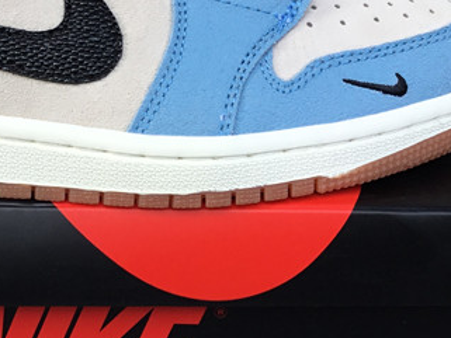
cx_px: 73
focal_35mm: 87
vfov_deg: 17.0
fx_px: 1134
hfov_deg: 22.1
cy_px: 159
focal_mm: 3.3
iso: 25
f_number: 2.4
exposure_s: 1/129
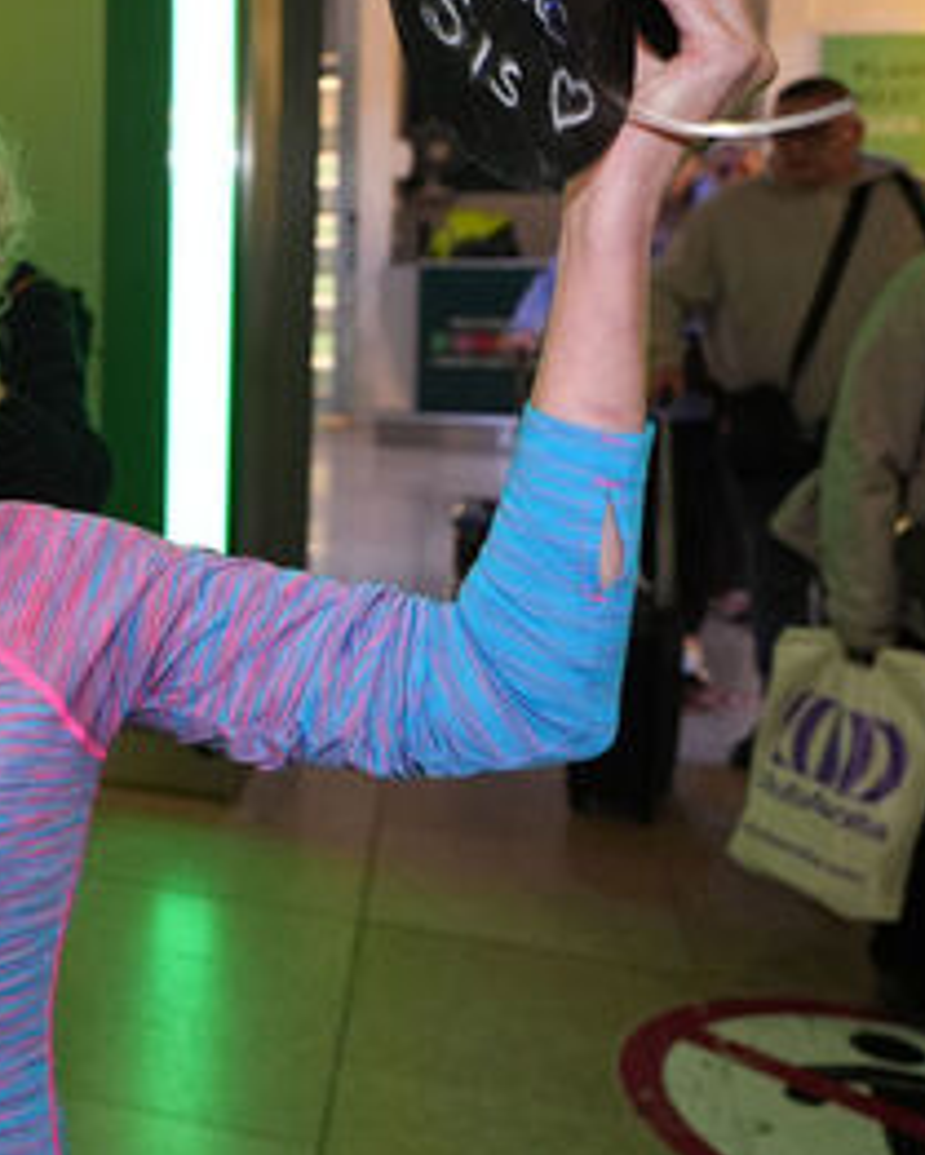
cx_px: -319
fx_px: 1573
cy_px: 374
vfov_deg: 39.8
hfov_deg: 26.9
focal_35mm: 46
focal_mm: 16
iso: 2000
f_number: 2.8
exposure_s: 1/160
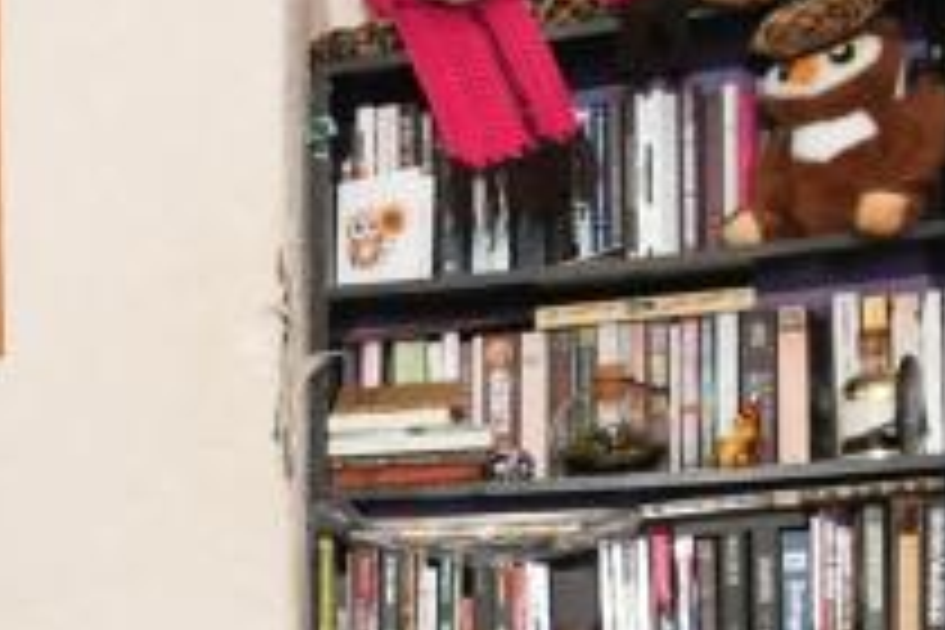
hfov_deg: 20.9
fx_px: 1916
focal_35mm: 73
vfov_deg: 17.7
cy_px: 767
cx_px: -666
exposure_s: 1/60
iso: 400
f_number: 8
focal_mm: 10
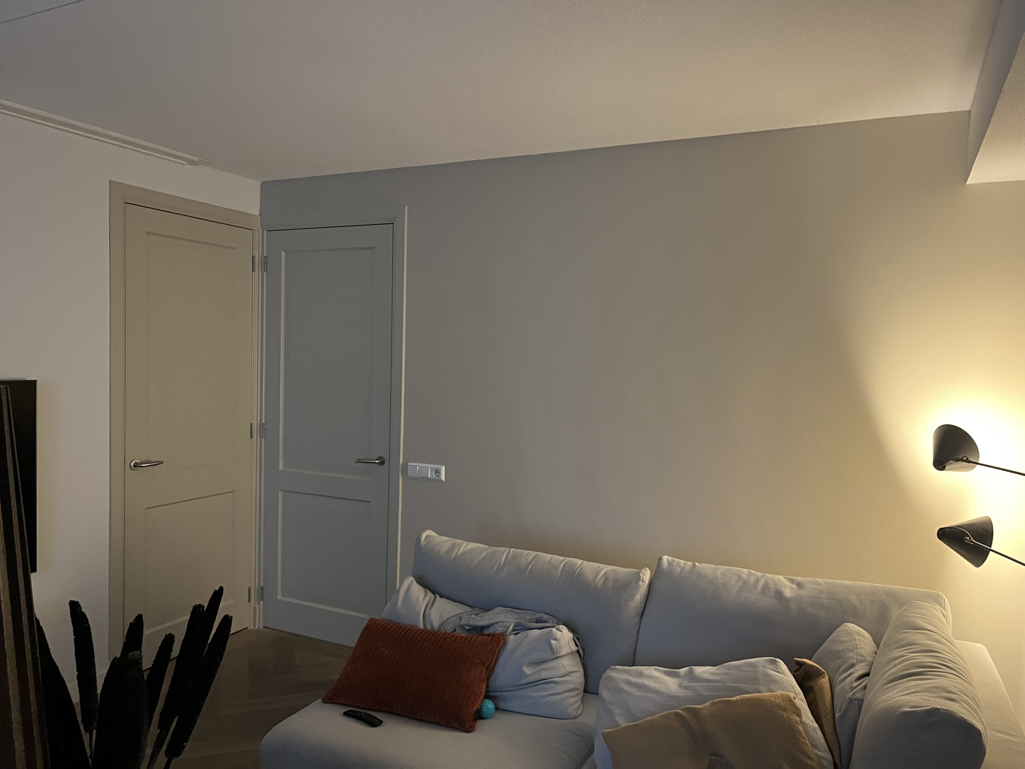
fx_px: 770
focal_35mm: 26
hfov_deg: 67.3
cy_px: 384
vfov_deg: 53.1
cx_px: 512
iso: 500
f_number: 1.6
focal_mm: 5.1
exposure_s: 1/59
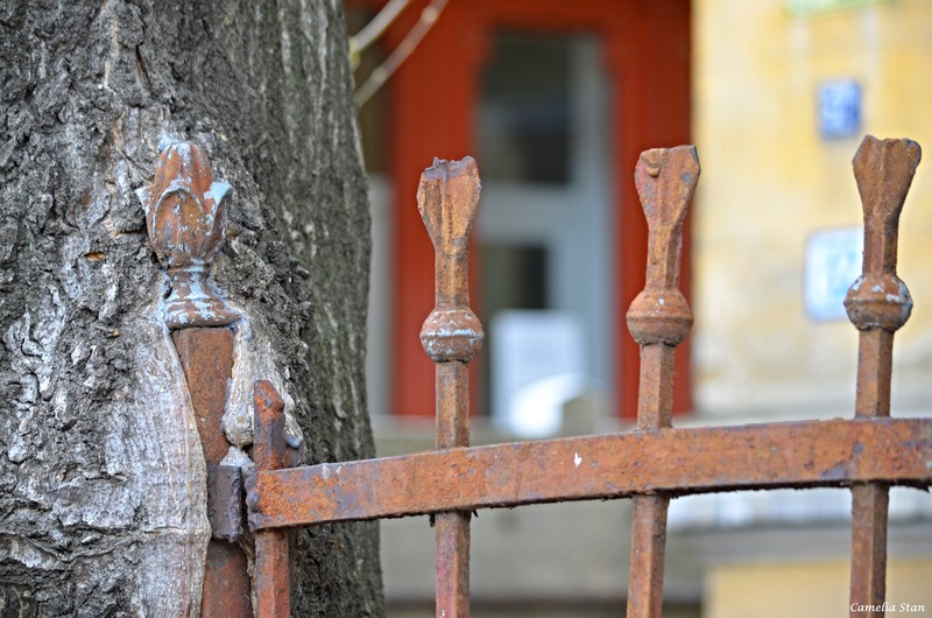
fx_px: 3566
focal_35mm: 138
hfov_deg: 14.9
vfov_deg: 9.9
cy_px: 309
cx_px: 466
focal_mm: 92
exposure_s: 1/30
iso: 125
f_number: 4.5
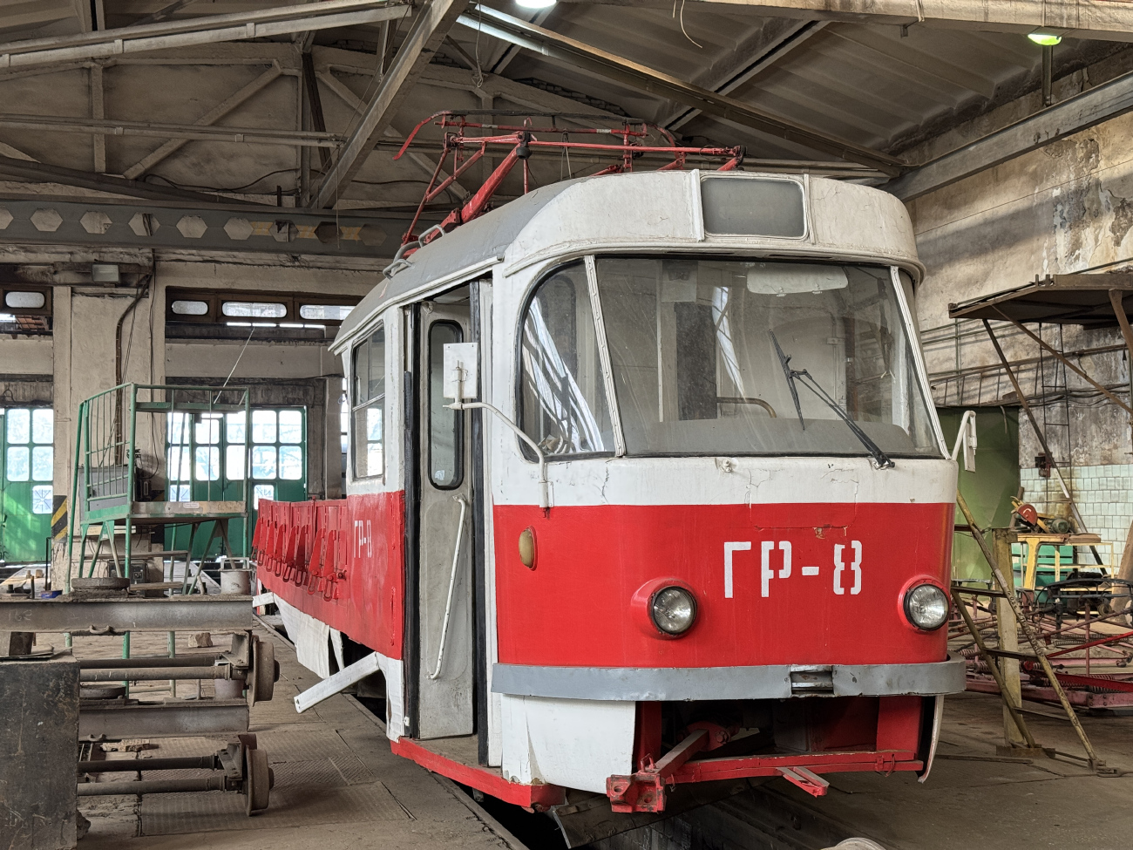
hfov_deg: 39.7
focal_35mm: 48
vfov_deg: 30.3
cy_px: 425
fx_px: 1571
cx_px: 566
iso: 160
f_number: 1.78
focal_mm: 6.76
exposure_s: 1/60
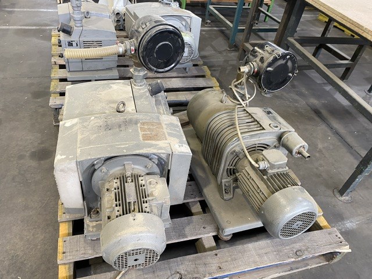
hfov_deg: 67.3
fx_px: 279
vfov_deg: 53.1
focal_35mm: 26
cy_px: 140
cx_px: 186
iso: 160
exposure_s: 1/50
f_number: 1.8
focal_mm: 4.25
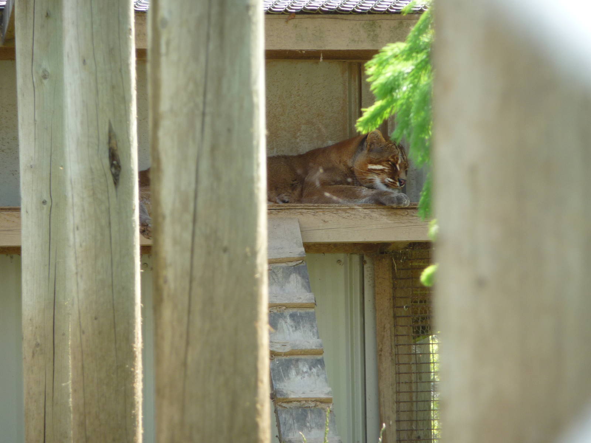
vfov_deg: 5.3
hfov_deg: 7.1
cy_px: 222
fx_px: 4780
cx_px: 296
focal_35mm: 280
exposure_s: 1/60
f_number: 4.9
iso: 100
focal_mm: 47
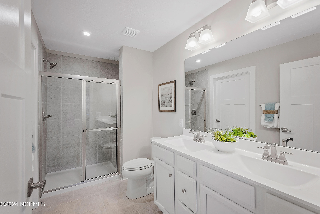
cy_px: 107
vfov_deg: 77.3
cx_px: 160
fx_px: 133
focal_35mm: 15
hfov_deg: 100.4
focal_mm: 10
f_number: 8
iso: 400
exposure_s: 1/5
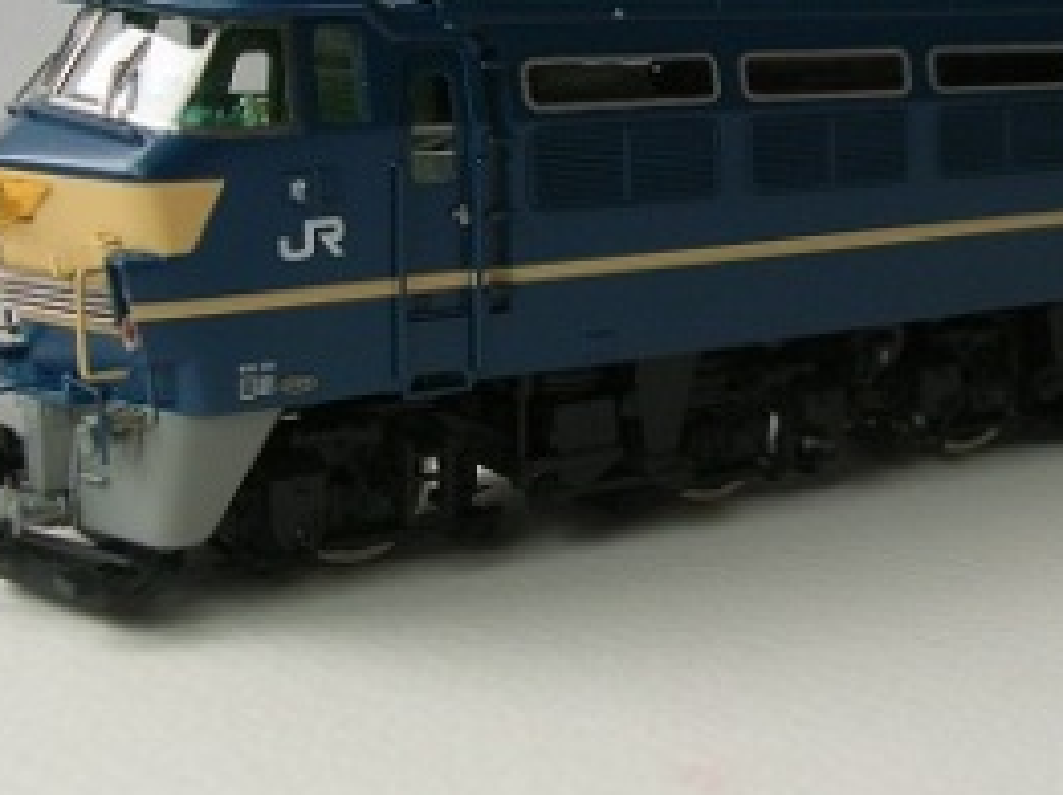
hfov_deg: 28.7
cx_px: 762
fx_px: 2055
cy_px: 200
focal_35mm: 67
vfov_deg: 21.7
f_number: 2.8
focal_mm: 5.8
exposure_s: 1/72.7
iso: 50
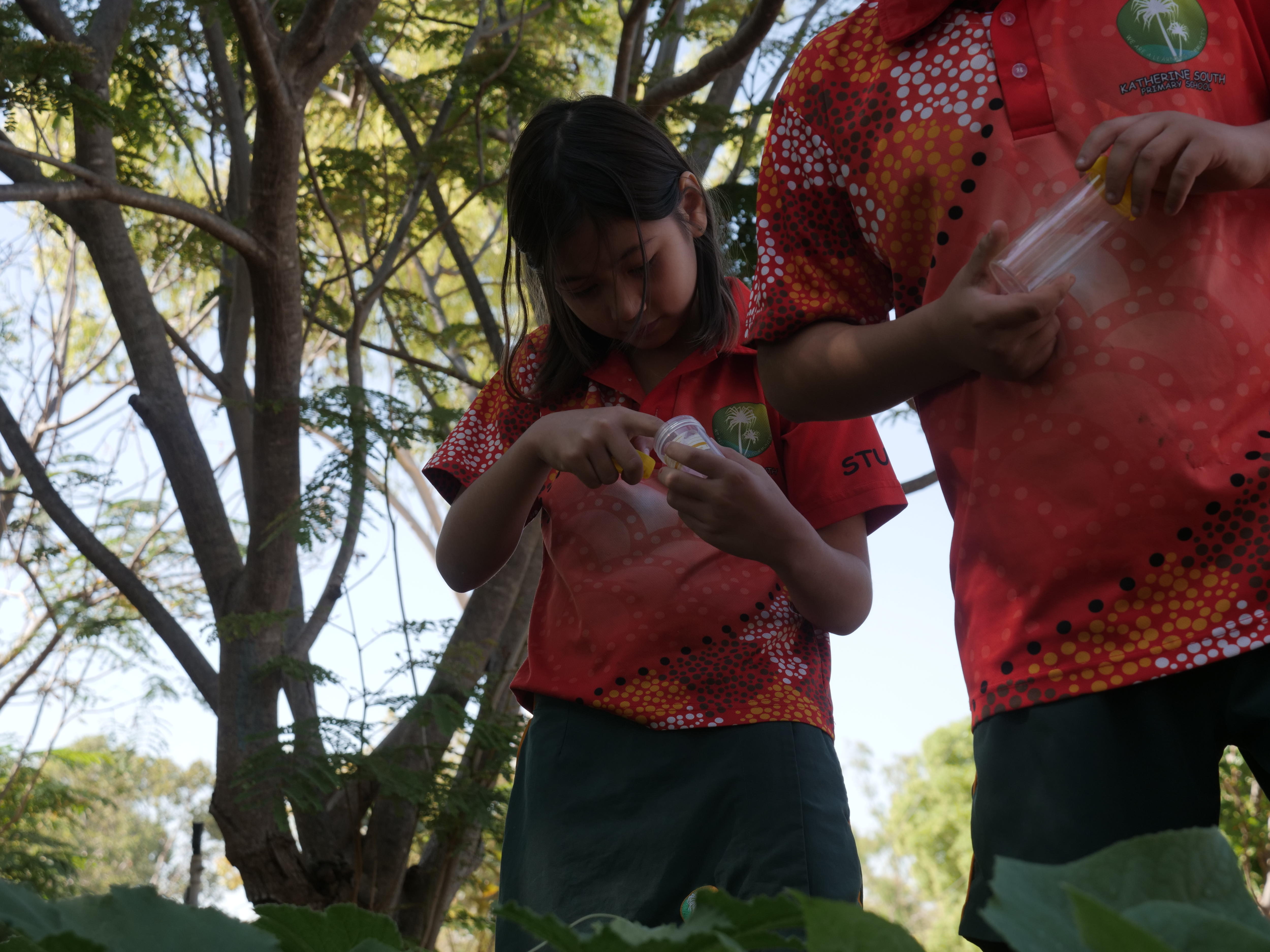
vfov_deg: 21.0
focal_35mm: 70
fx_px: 2568
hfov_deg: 27.8
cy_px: 476
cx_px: 635
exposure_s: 1/320
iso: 250
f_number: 5
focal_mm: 35
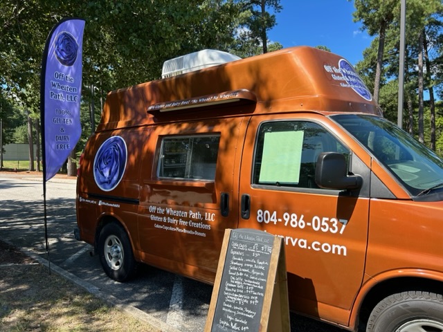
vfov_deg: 53.1
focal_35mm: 26
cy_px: 166
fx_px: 333
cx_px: 222
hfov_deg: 67.3
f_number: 1.5
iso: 50
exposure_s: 1/1449
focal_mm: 5.7
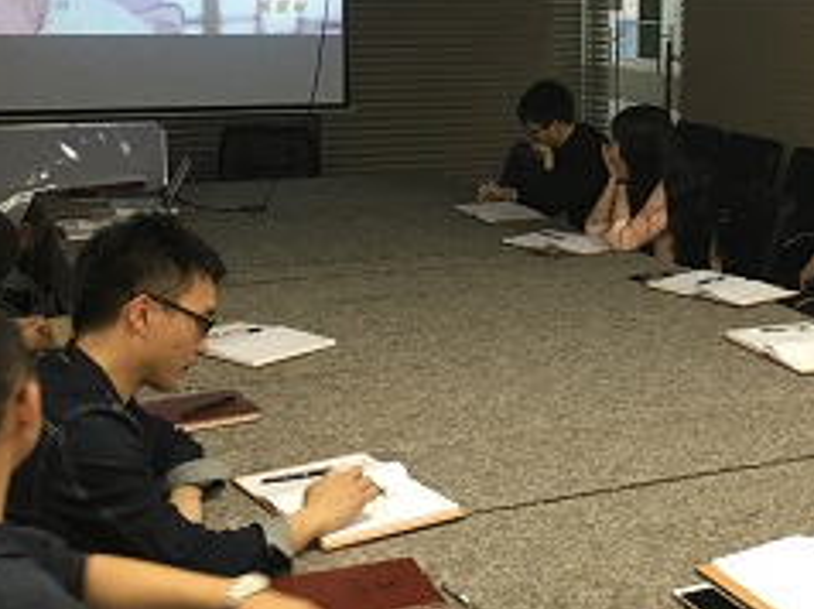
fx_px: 1433
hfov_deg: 31.1
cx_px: 616
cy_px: 104
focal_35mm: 61
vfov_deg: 23.6
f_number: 2.2
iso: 125
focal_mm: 4.15
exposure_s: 1/33
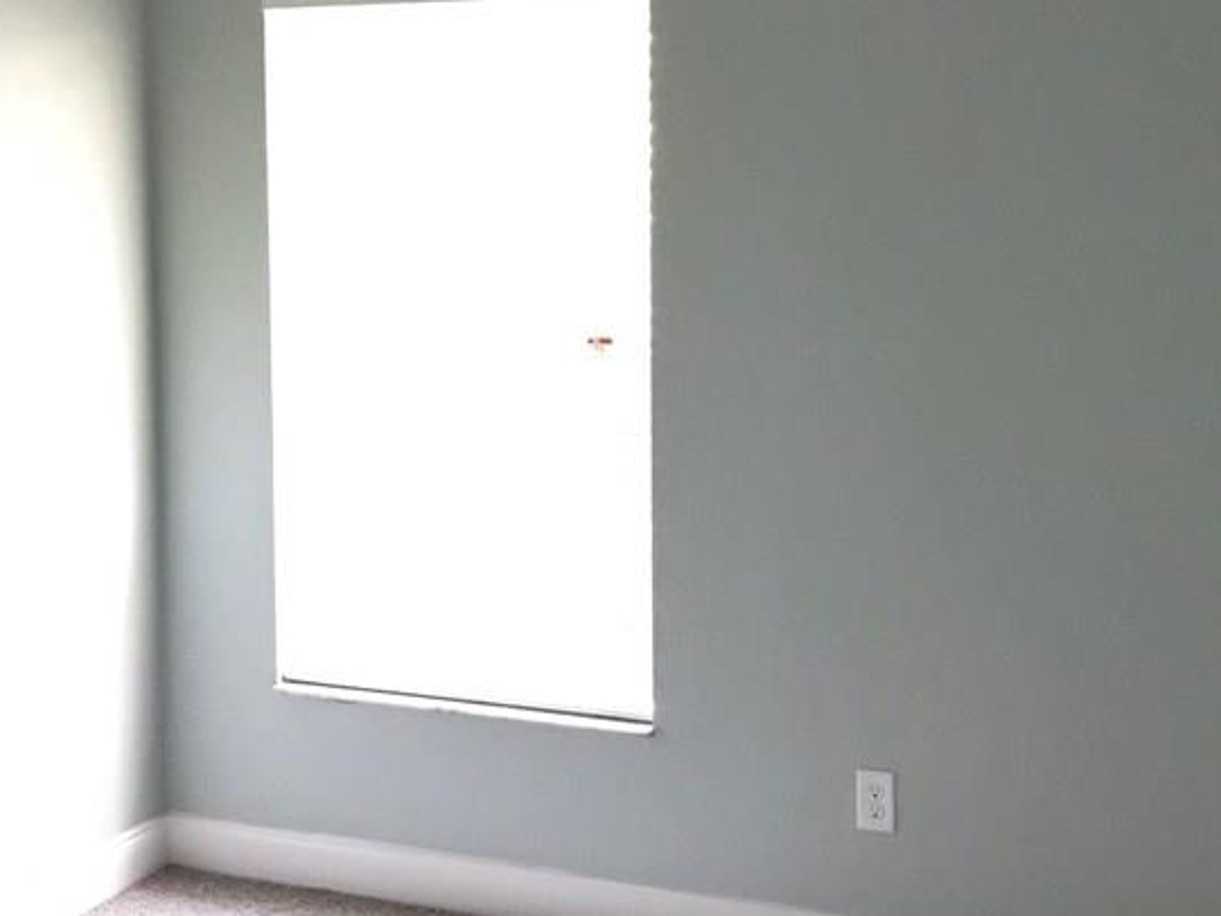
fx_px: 1870
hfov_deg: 36.2
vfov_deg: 27.4
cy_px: 325
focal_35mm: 53
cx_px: 598
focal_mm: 3.99
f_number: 1.8
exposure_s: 1/6
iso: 100
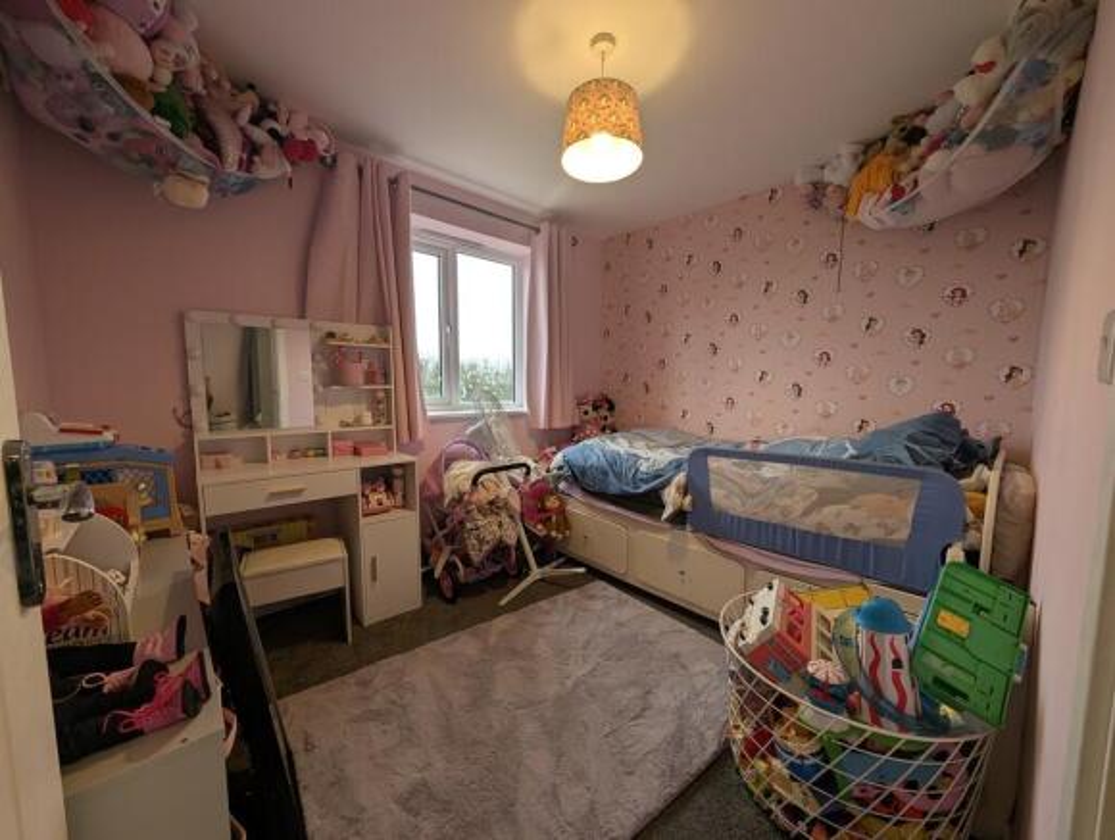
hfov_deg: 110.4
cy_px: 420
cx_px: 558
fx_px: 387
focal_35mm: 12
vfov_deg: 94.7
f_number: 1.7
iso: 64
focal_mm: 2.02
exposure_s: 1/72.8
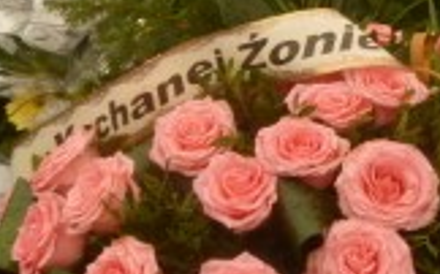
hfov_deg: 17.8
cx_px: 318
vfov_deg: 11.2
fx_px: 1402
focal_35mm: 117
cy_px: 187
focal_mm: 5
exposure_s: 1/200
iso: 200
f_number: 3.3
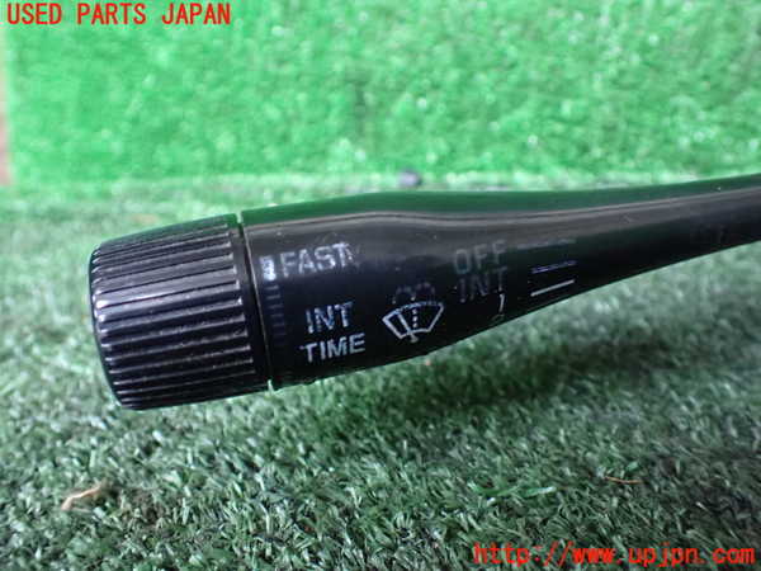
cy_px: 286
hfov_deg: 60.0
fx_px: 660
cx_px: 380
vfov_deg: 46.8
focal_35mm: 30
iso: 1250
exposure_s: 1/30
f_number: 2.3
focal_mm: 5.4
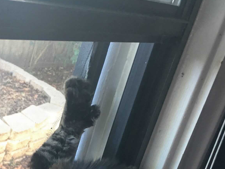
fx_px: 416
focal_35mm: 64
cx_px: 57
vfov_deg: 21.8
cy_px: 185
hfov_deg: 29.8
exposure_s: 1/15
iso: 50
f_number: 2.2
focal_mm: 4.15
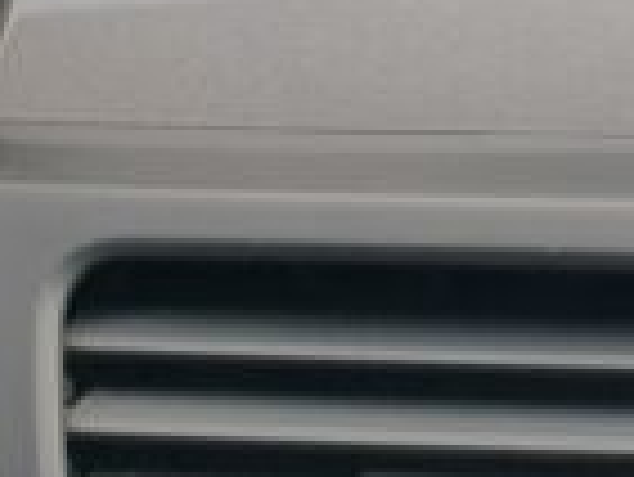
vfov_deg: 10.1
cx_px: 1214
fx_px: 2695
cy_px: 112
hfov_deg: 12.1
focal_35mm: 147
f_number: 2.4
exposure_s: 1/181
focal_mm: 4.32
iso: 50
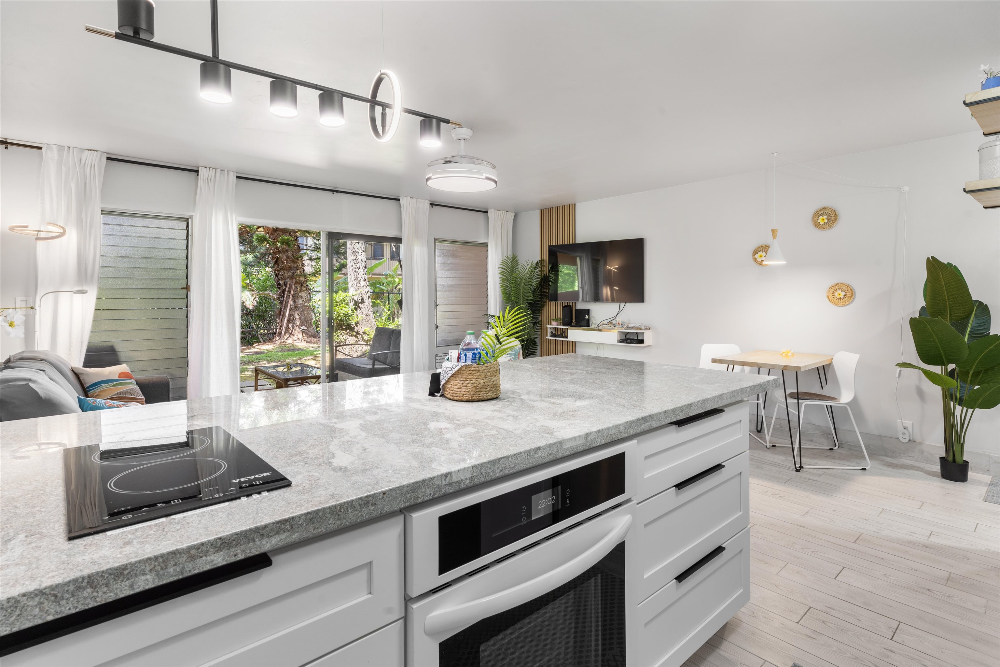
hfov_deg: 93.3
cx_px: 500
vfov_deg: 70.4
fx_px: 472
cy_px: 334
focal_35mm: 17
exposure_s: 2.5
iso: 100
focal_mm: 17
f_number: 11
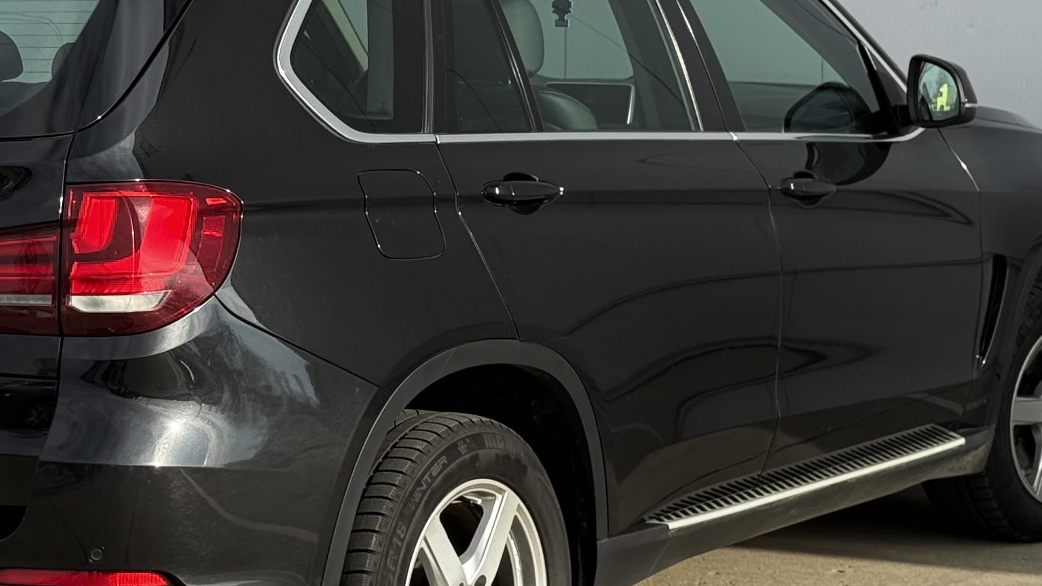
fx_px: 2956
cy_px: 223
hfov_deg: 19.9
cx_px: 317
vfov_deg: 11.3
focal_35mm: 107
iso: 80
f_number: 1.78
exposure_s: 1/2494
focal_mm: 6.76
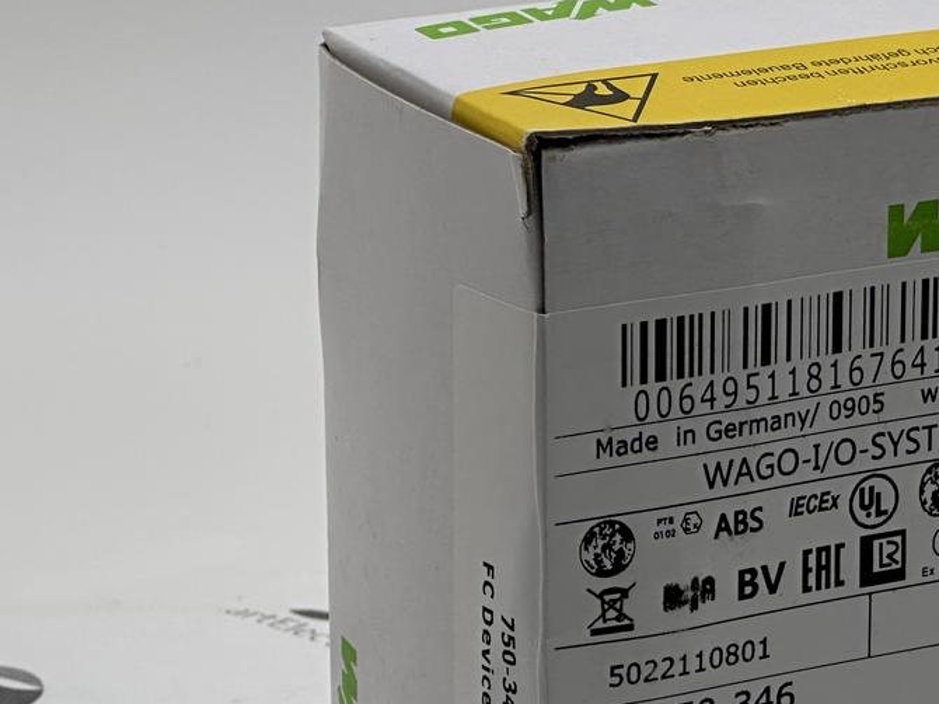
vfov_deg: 8.1
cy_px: 470
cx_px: 695
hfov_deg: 10.7
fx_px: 4989
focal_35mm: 184
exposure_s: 1/211
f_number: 2.8
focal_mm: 9
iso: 32
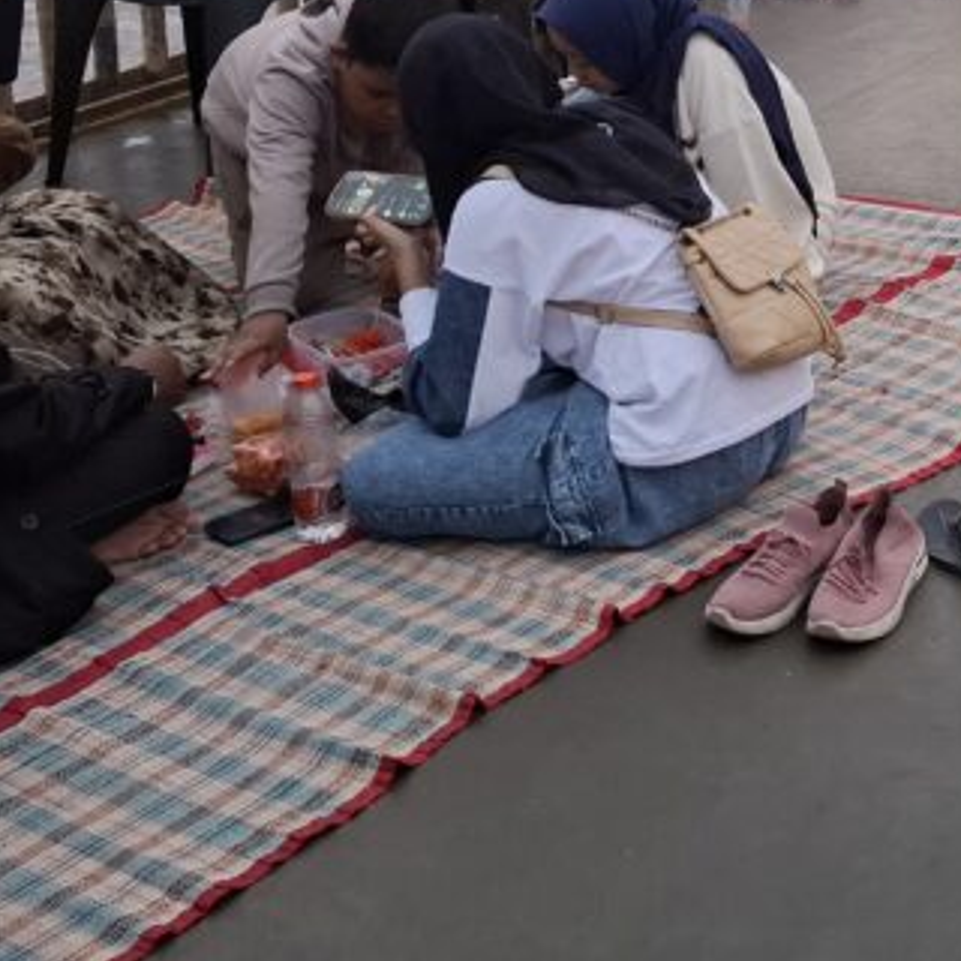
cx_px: 1147
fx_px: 2042
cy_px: -45
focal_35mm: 65
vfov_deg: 25.0
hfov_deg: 24.1
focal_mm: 5.54
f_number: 1.8
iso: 250
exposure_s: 1/50
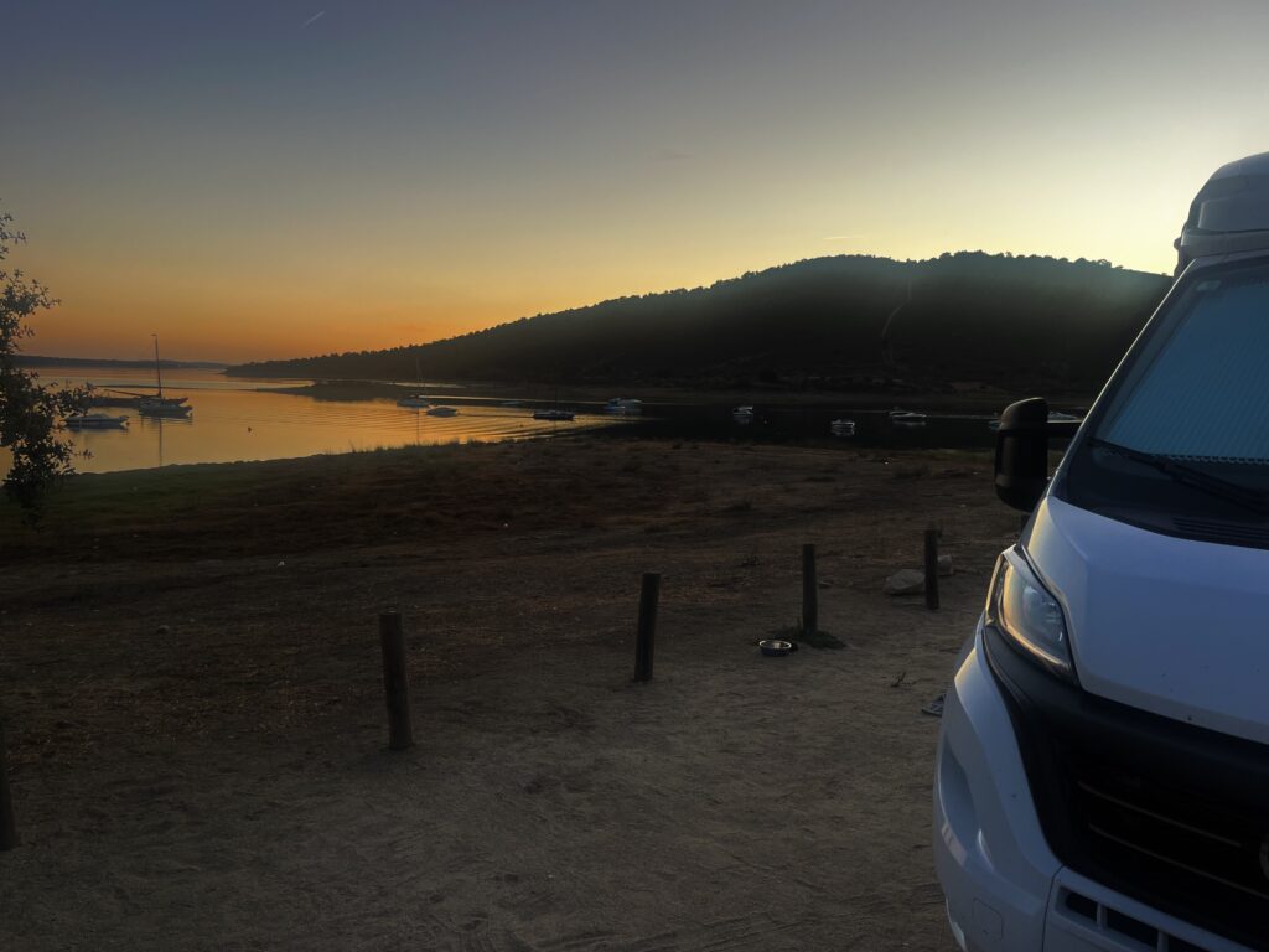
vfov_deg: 53.1
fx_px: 953
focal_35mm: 26
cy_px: 476
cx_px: 634
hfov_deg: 67.3
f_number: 1.6
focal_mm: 5.1
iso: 80
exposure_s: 1/121
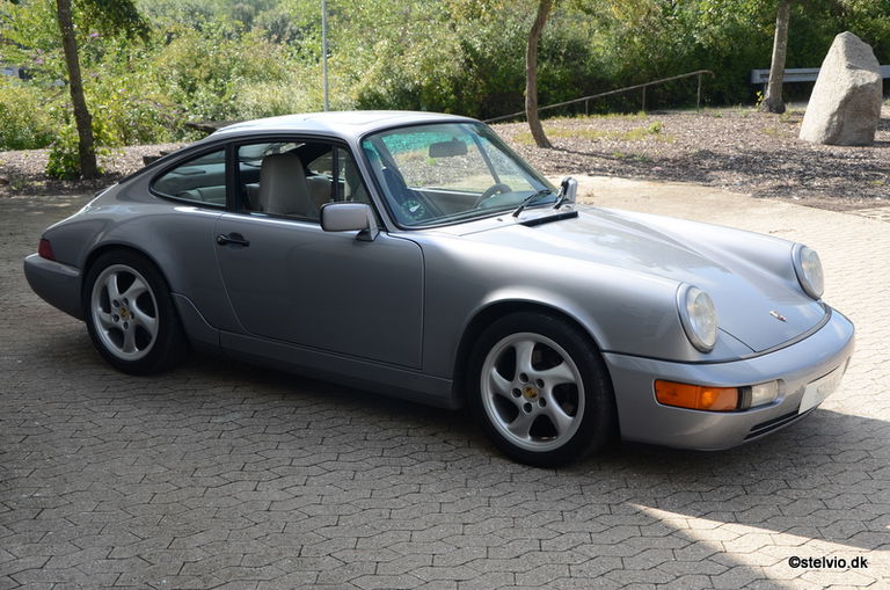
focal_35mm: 42
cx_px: 445
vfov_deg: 31.8
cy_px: 295
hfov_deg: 46.5
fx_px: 1036
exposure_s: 1/160
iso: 200
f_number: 6.3
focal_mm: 28
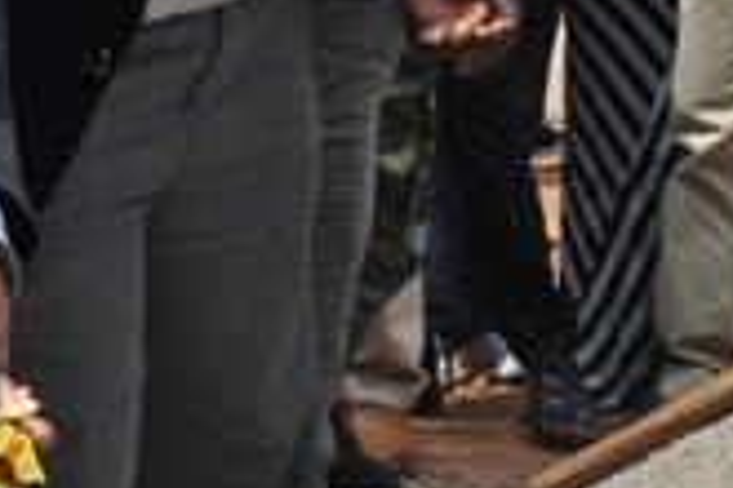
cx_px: -389
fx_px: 3970
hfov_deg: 10.2
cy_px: -138
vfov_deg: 7.0
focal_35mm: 195
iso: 500
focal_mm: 30
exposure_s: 1/400
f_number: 10
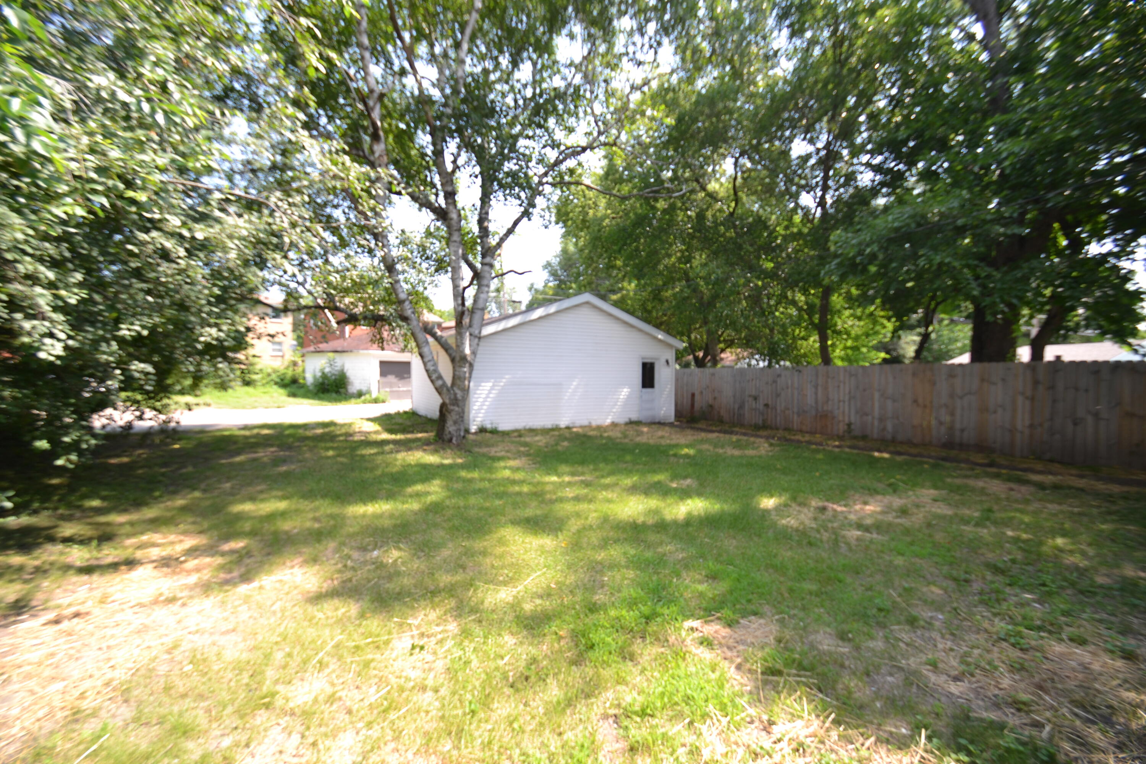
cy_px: 382
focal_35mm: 15
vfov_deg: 77.3
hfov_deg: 100.4
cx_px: 573
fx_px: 477
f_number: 4
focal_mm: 10
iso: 100
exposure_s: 1/160
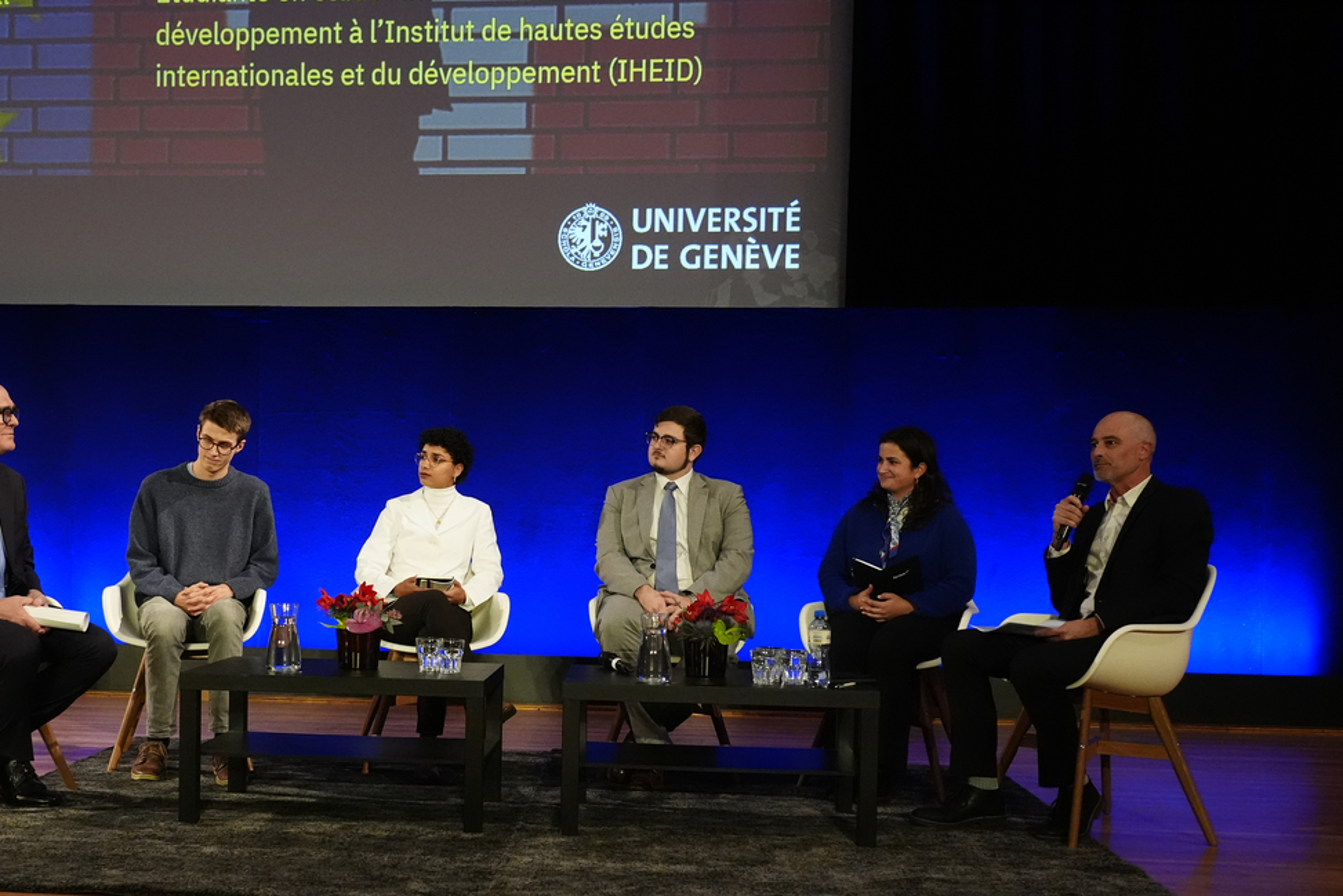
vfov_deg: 35.8
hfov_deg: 51.5
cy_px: 551
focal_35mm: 37
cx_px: 527
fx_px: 1380
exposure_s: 1/250
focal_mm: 30
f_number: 4.5
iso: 6400
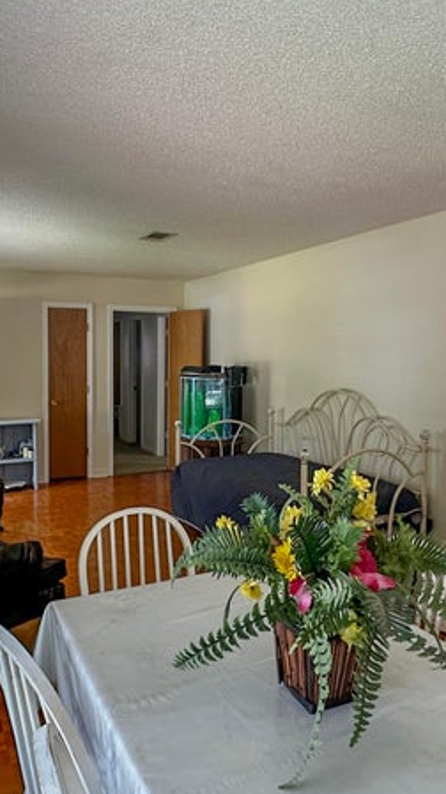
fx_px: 611
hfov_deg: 40.1
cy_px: 377
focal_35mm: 29
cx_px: 240
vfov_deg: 66.1
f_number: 2.2
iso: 160
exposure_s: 1/60
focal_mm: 2.22
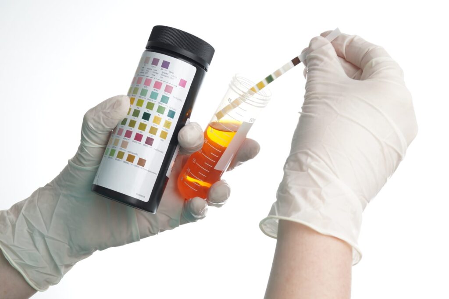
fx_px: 842
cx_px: 224
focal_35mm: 68
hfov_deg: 29.9
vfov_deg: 20.1
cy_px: 150
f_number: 13
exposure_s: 1/160
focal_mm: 45
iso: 100
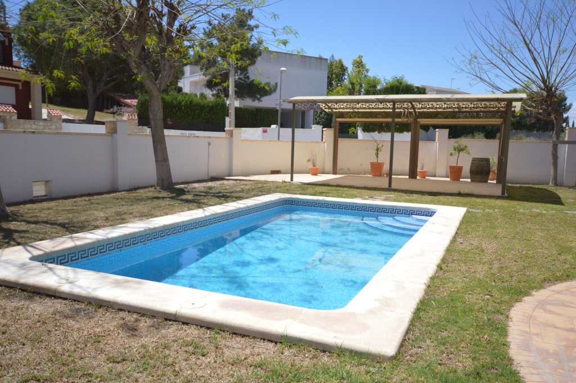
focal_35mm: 30
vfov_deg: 43.5
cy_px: 192
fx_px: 480
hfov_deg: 62.0
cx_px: 288
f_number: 5.6
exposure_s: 1/320
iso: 100
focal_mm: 20
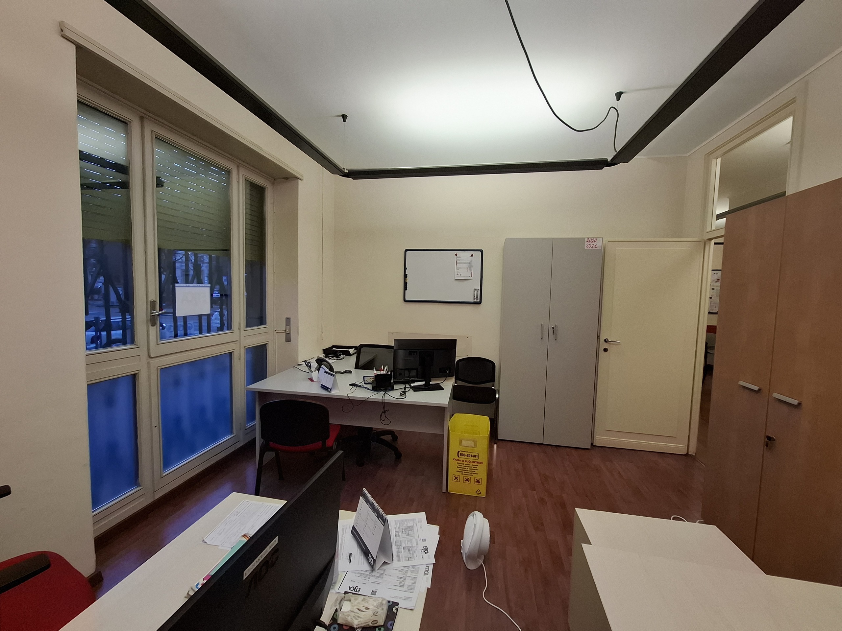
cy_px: 316
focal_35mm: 13
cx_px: 421
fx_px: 316
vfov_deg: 89.9
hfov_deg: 106.2
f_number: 2.2
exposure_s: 1/50
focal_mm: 1.74
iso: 100
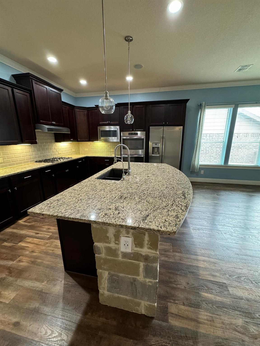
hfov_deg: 85.7
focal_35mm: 14
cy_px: 173
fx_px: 140
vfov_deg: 102.1
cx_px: 130
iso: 640
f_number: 2.2
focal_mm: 2.22
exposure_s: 1/60
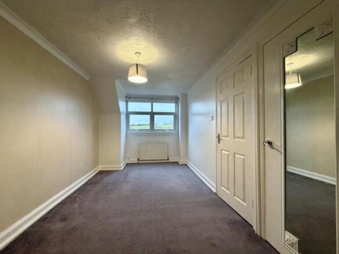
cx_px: 170
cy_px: 127
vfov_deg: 85.7
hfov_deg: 102.1
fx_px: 137
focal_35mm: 14
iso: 250
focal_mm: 2.22
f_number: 2.2
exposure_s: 1/50
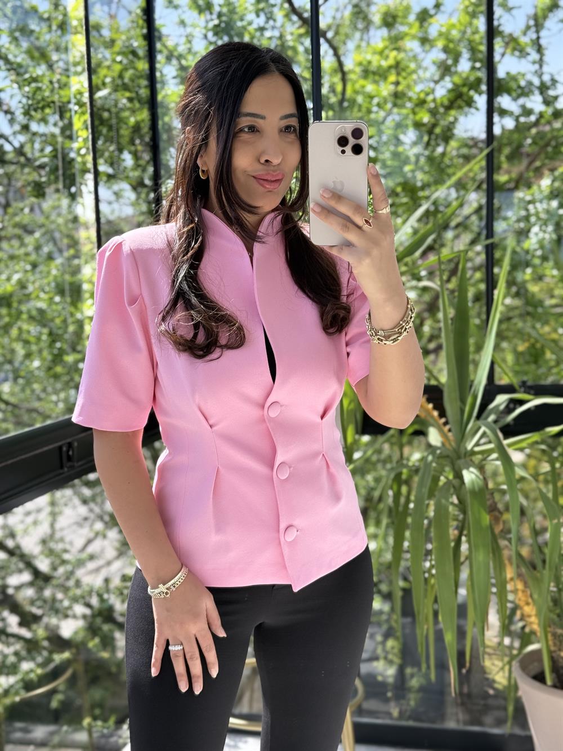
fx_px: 1041
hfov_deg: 30.3
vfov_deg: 39.7
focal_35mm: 48
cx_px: 282
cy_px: 376
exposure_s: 1/534
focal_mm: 6.76
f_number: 1.78
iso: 100
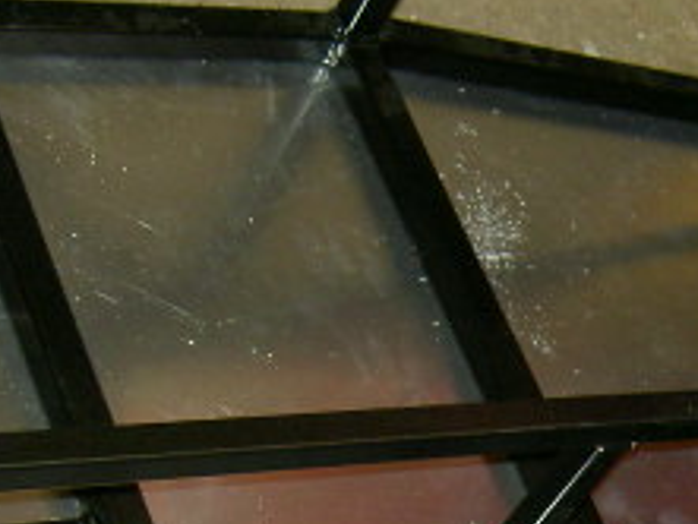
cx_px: 581
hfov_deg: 17.2
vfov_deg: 12.7
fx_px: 2280
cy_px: 698
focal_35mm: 113
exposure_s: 1/59.5
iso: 100
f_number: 2.8
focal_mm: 8
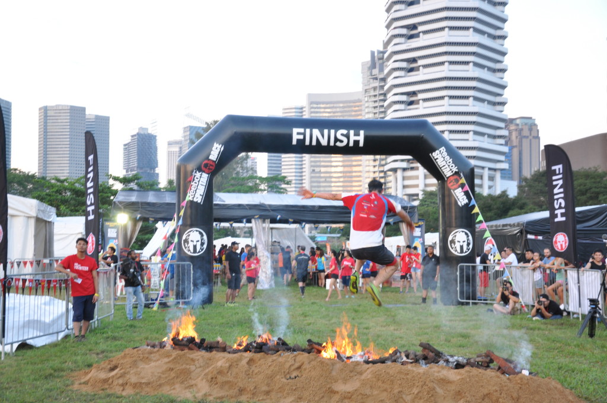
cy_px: 202
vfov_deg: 26.4
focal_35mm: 51
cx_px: 304
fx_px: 859
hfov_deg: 38.9
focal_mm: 34
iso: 400
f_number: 4.2
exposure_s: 1/40
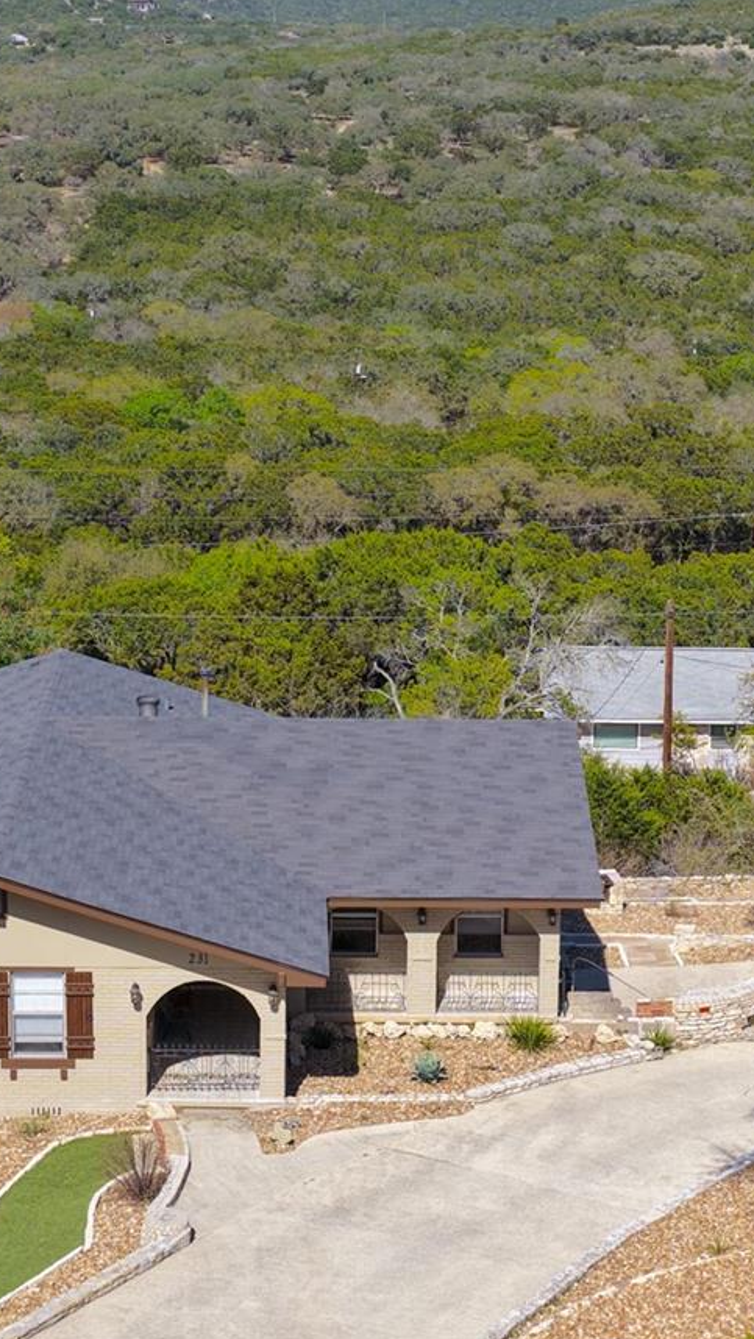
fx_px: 2487
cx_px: 276
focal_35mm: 70
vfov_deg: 30.0
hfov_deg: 17.2
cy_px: 514
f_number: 2.8
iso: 160
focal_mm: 14.45
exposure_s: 1/2500
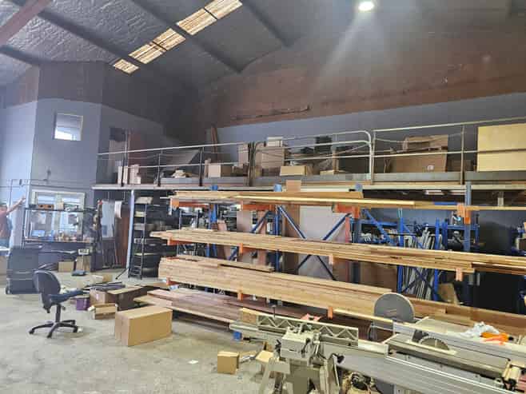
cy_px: 197
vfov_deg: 58.8
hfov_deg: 73.9
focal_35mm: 23
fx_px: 349
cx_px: 263
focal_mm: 6.3
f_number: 1.7
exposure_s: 1/142
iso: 250
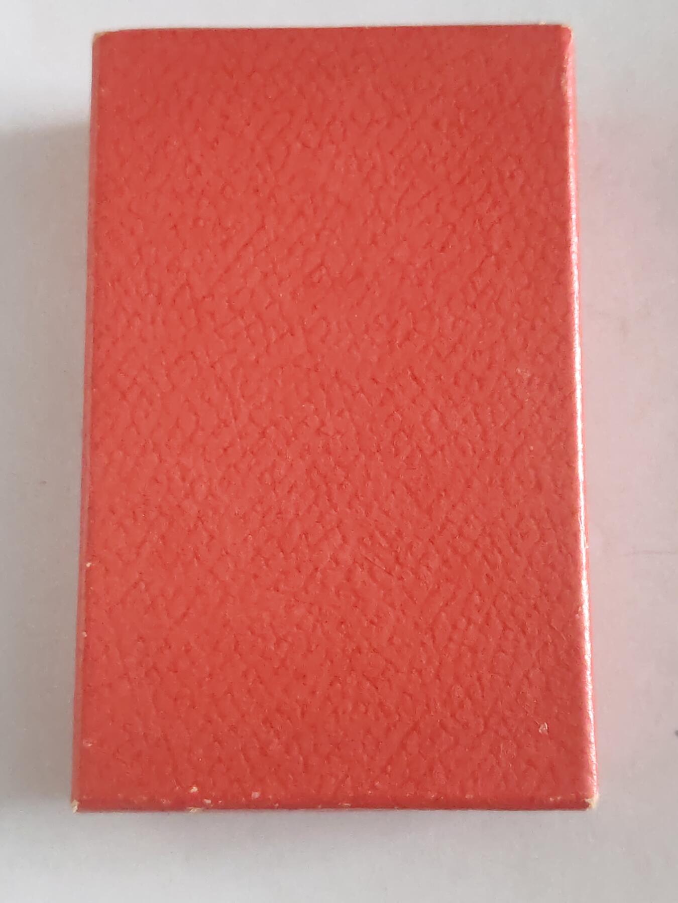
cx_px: 339
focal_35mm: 54
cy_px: 452
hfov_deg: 27.0
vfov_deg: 35.5
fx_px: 1410
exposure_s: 1/25
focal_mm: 5.52
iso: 1250
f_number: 1.95
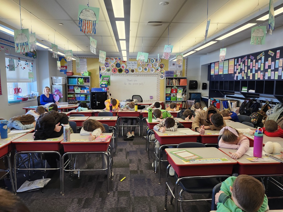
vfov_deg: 58.9
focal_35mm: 23
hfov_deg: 73.9
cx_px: 142
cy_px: 106
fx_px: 188
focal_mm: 5.54
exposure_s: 1/120
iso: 200
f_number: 1.8
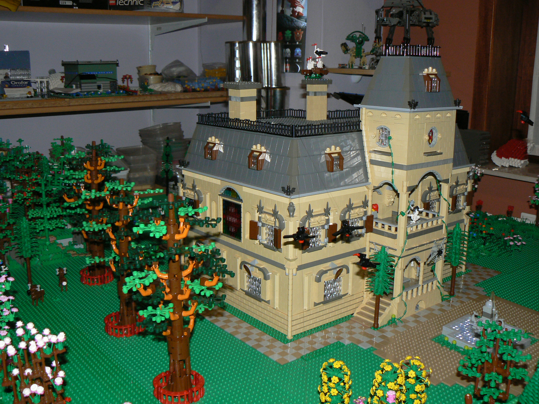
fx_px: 561
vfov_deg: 39.7
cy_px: 202
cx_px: 270
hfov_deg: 51.4
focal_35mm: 36
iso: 100
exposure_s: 1/25
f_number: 2.8
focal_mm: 6
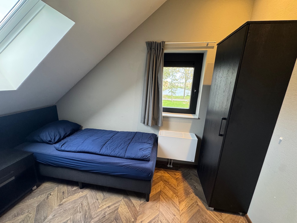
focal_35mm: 14
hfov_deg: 102.1
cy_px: 112
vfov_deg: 85.7
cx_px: 148
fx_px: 120
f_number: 2.2
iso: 250
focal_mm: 2.22
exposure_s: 1/50
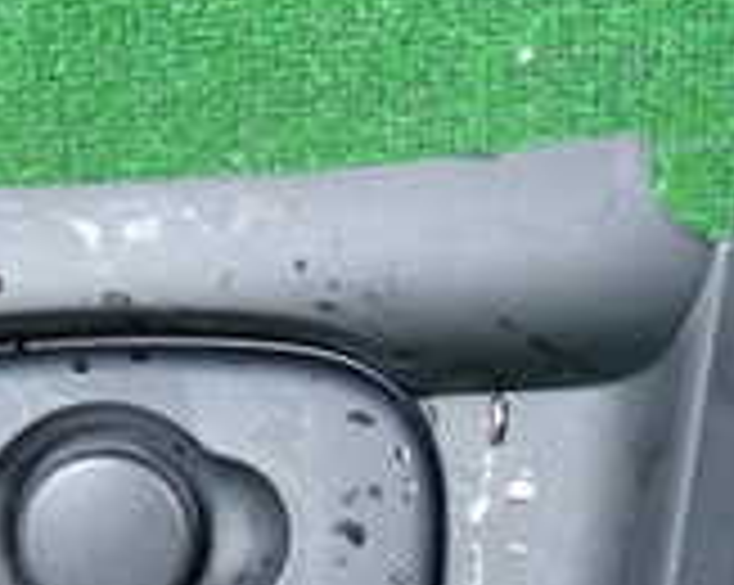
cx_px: 221
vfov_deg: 15.5
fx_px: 1953
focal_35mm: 90
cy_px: 914
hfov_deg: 21.2
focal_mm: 4.5
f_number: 2
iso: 200
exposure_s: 1/80
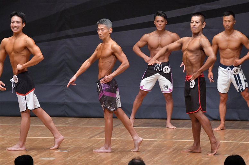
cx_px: 124
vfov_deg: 4.8
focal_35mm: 285
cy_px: 82
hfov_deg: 7.2
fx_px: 1970
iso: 6400
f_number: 5.6
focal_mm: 190
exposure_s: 1/400
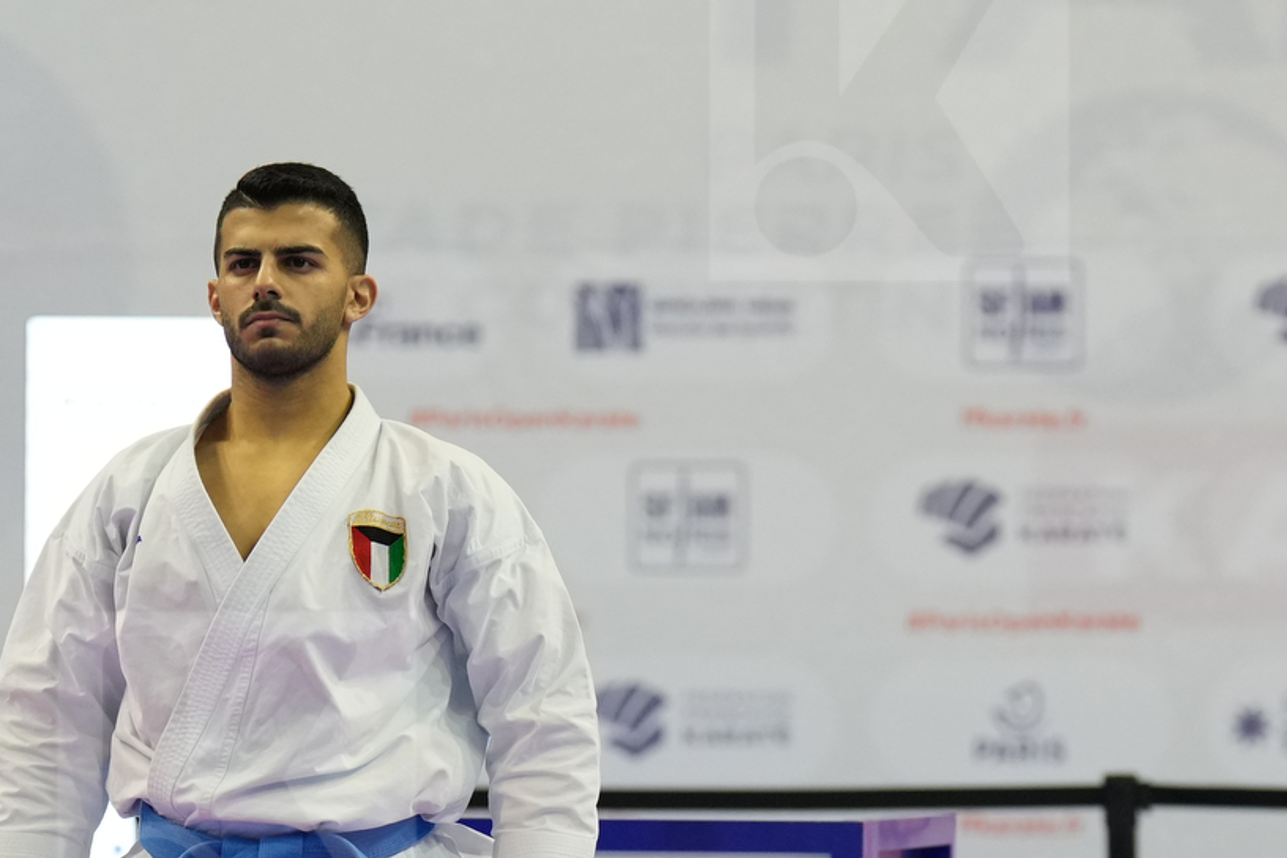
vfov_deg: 4.6
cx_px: 890
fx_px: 10617
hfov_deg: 6.9
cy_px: 789
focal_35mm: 297
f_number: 2.8
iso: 1600
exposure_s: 1/500
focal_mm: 97
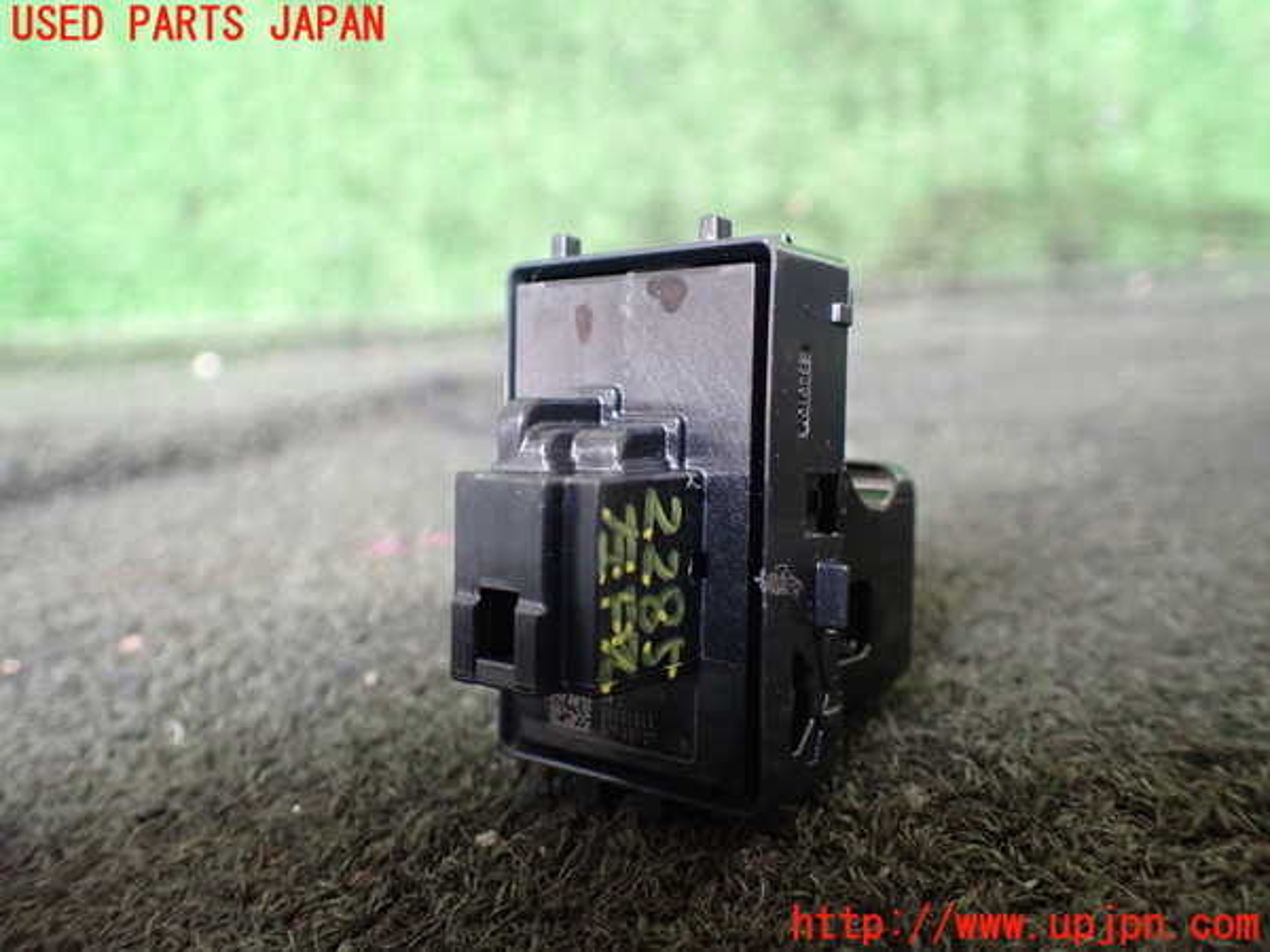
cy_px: 476
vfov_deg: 46.8
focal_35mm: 30
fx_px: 1101
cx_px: 635
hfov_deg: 60.0
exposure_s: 1/60
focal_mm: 5.4
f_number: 2.3
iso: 800
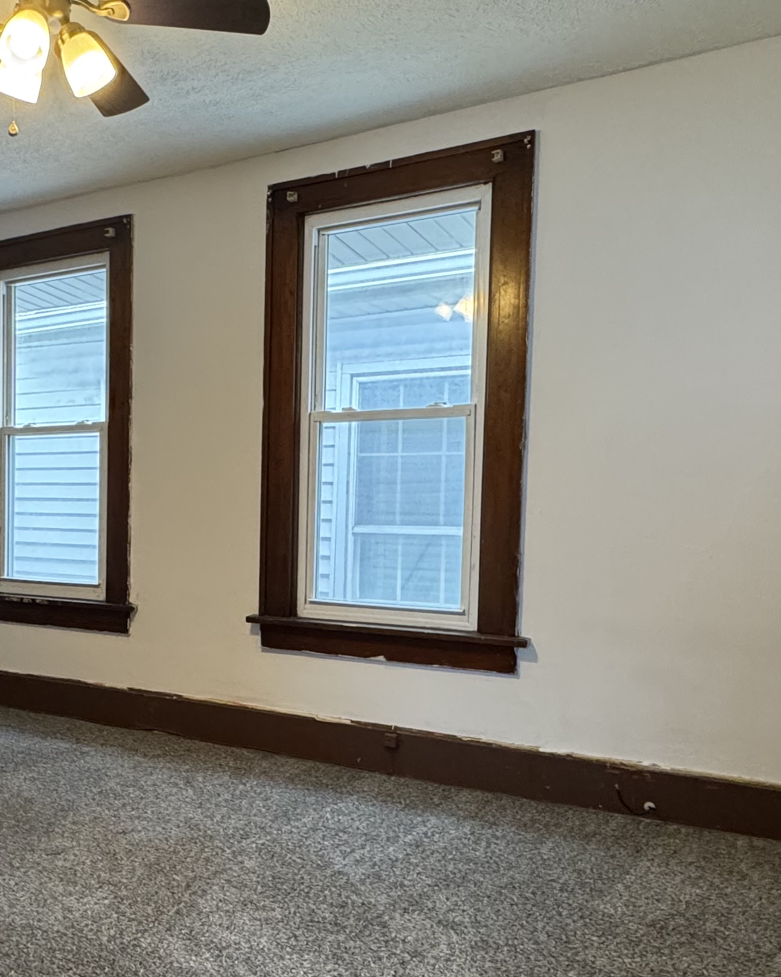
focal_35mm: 34
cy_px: 564
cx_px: 125
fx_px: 983
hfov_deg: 41.0
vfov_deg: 52.6
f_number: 2.2
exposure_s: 1/60
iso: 320
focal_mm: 2.22
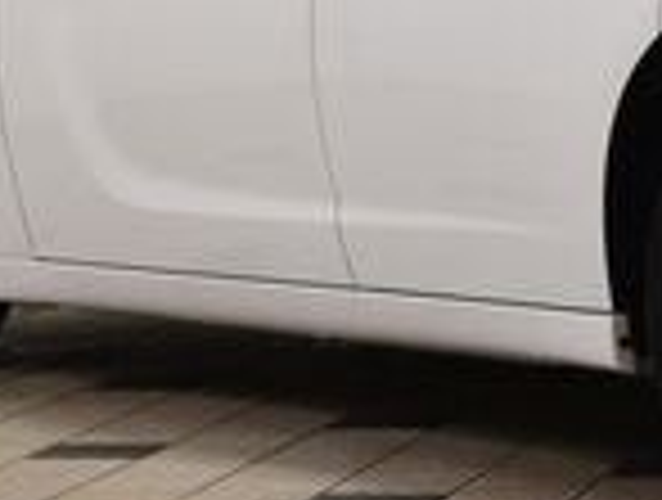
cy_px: 16
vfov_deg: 6.8
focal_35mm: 219
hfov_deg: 8.8
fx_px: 4200
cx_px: 923
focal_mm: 35
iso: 500
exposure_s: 1/30
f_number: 7.1
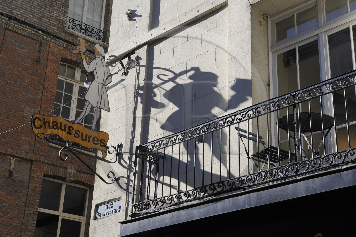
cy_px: 118
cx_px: 178
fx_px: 573
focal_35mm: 58
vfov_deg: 23.4
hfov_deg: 34.5
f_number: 11
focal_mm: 58
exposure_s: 1/160
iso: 200
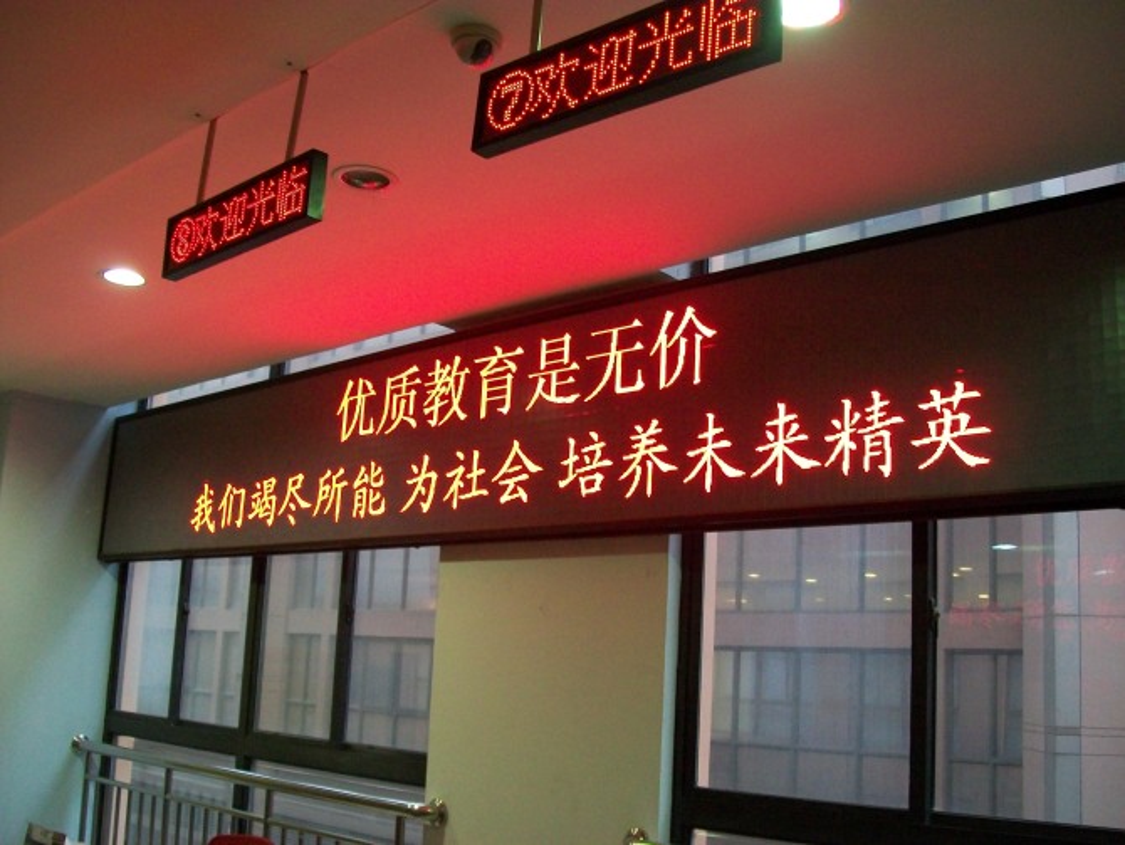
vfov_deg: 39.7
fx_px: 1170
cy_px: 422
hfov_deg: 51.3
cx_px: 562
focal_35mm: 36
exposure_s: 1/15
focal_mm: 6
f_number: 2.7
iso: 160
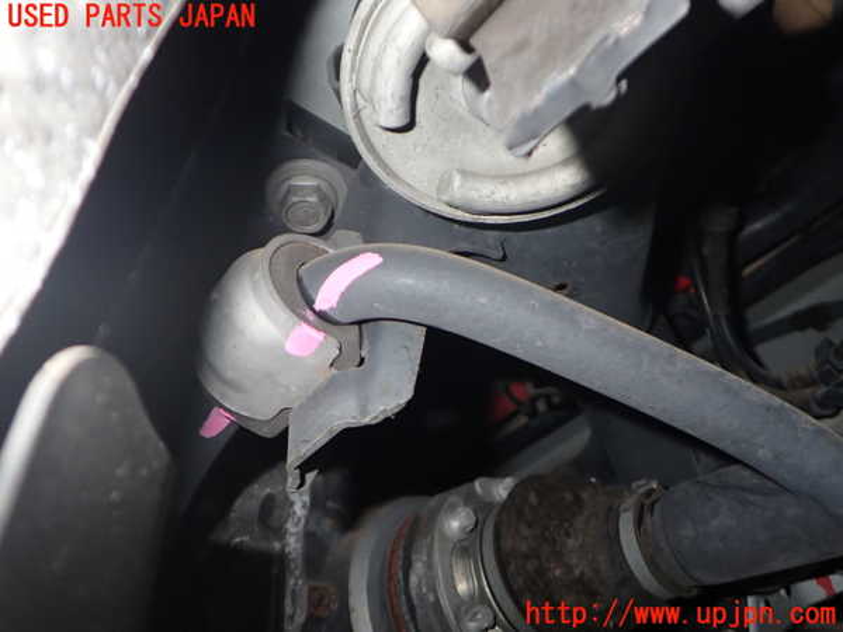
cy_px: 316
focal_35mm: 30
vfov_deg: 46.8
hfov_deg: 60.0
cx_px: 422
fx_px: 731
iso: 200
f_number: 6.3
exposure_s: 1/30
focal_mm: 5.4
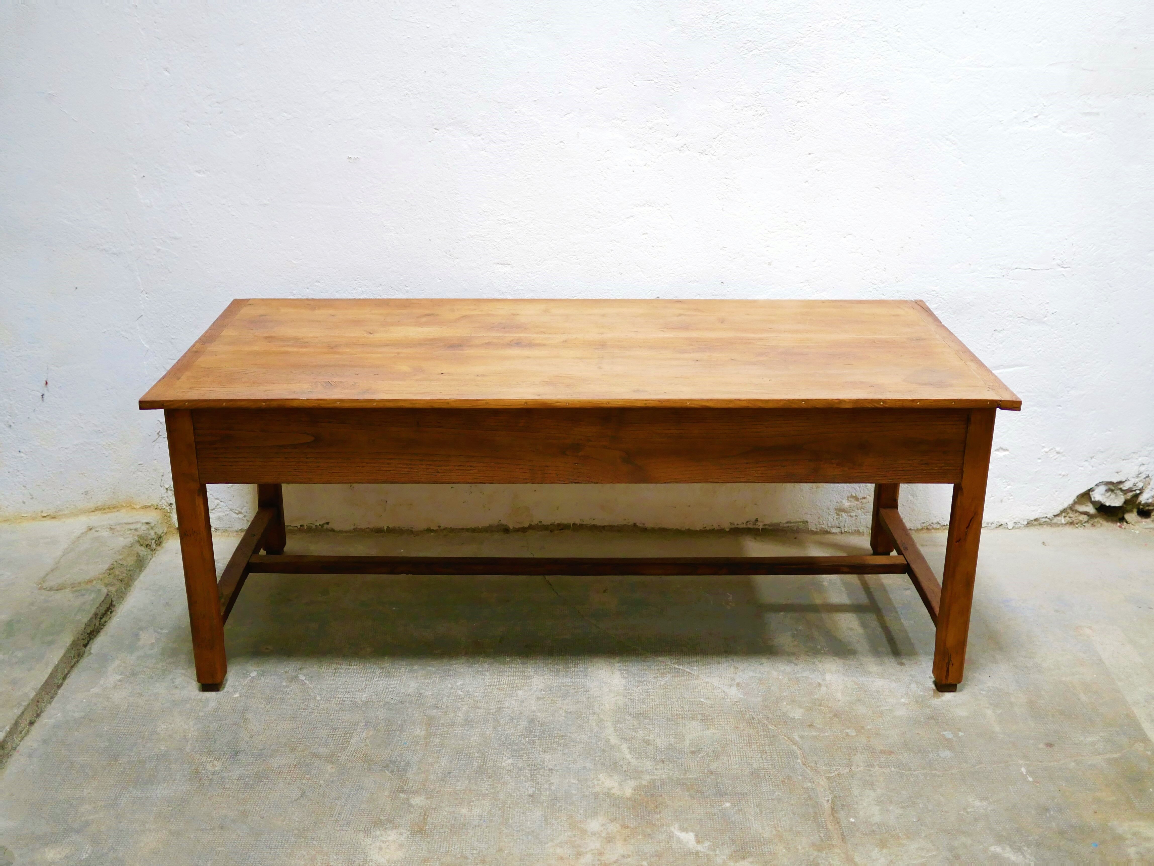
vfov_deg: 36.0
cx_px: 577
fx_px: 1334
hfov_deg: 46.8
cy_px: 433
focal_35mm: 40
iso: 800
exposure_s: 1/60
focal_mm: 20
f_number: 1.7
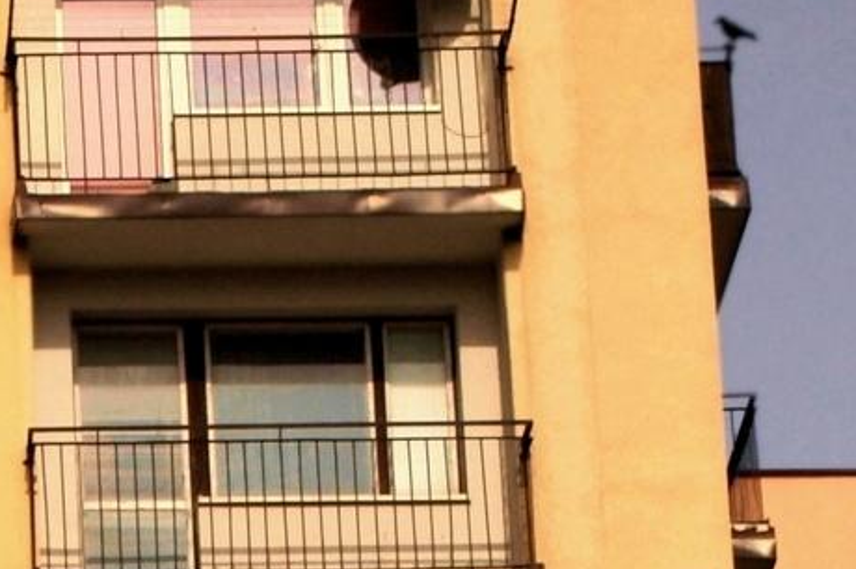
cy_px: 1405
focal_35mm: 342
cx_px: -698
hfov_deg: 5.9
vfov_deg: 3.9
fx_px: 8132
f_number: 13
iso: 100
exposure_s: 1/250
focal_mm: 35
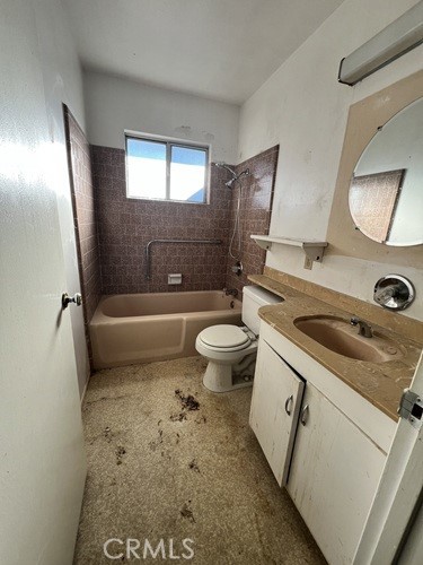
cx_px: 212
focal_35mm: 13
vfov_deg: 106.2
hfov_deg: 89.9
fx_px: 212
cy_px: 282
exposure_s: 1/99
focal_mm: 1.57
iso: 40
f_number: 1.8
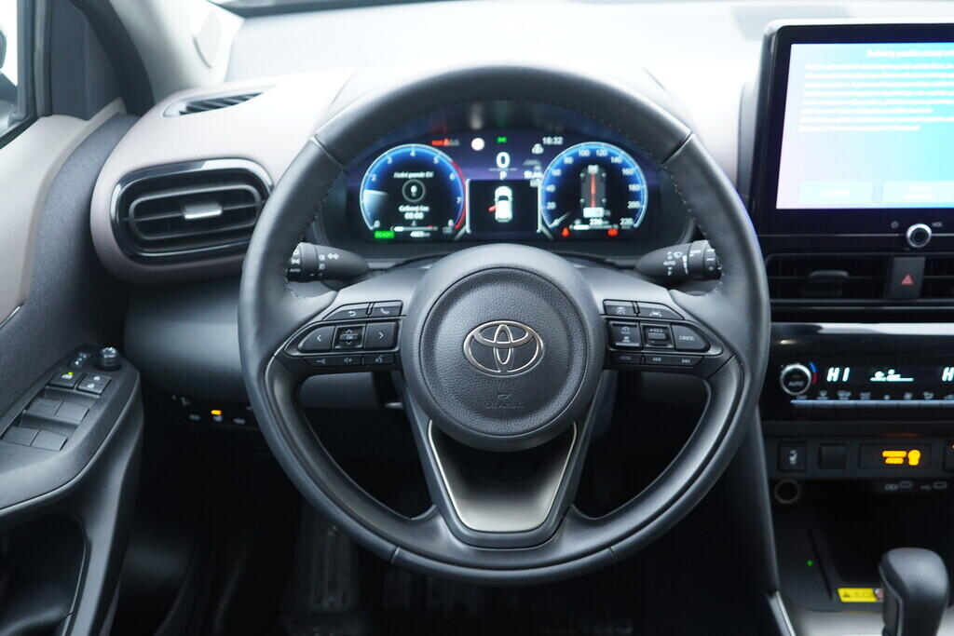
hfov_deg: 53.1
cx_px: 477
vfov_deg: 36.9
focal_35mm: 36
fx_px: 954
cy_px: 318
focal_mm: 24
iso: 500
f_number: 2.8
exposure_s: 1/40
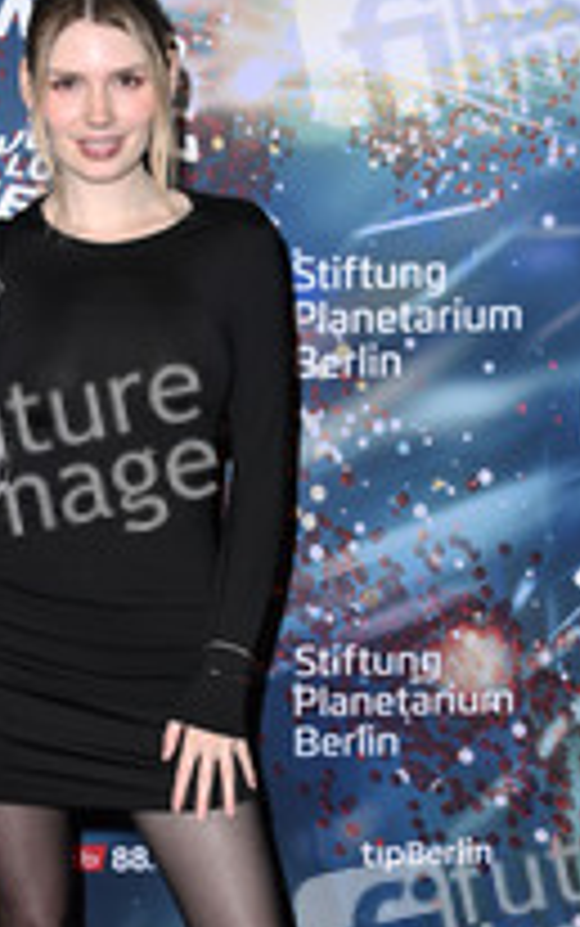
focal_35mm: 79
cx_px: 117
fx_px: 1995
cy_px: 698
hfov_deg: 16.4
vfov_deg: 25.8
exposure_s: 1/160
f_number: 5.6
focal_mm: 40
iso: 500
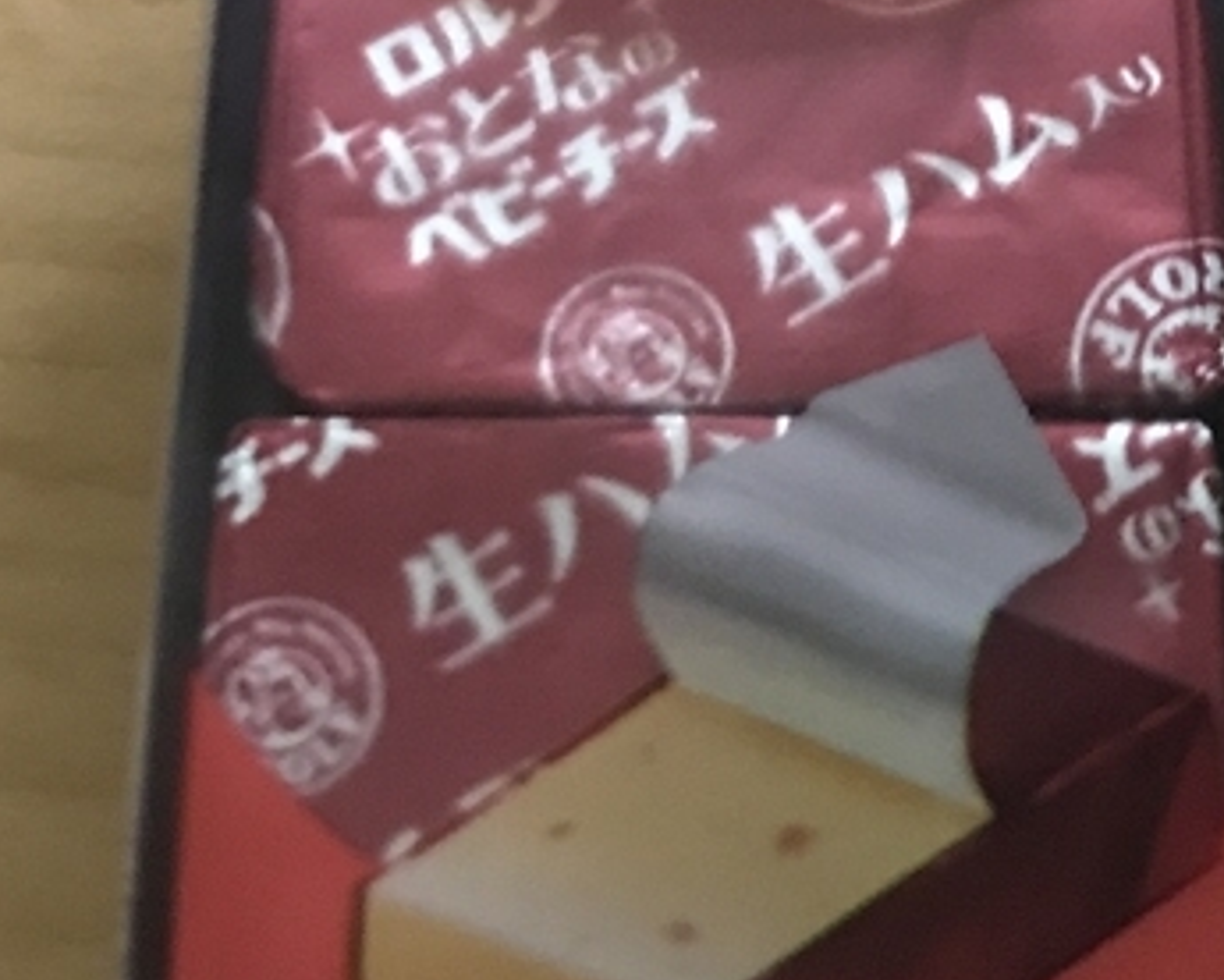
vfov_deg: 15.4
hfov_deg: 20.1
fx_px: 3441
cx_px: 781
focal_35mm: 95
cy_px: -291
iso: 100
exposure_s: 1/14
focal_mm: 3.99
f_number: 1.8
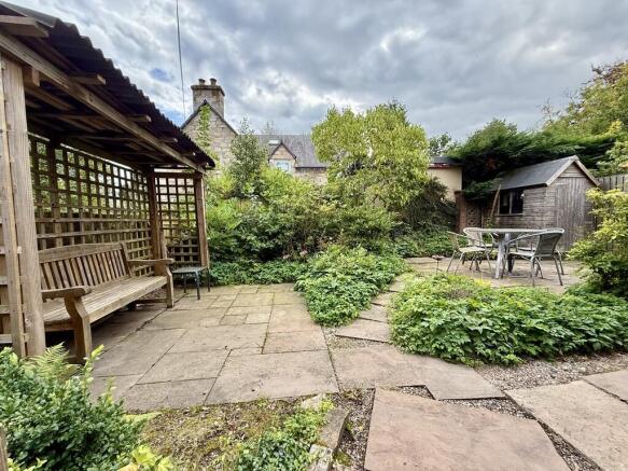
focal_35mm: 14
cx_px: 314
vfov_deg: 85.7
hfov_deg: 102.1
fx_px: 254
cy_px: 236
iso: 64
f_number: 2.2
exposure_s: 1/328
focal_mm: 2.22
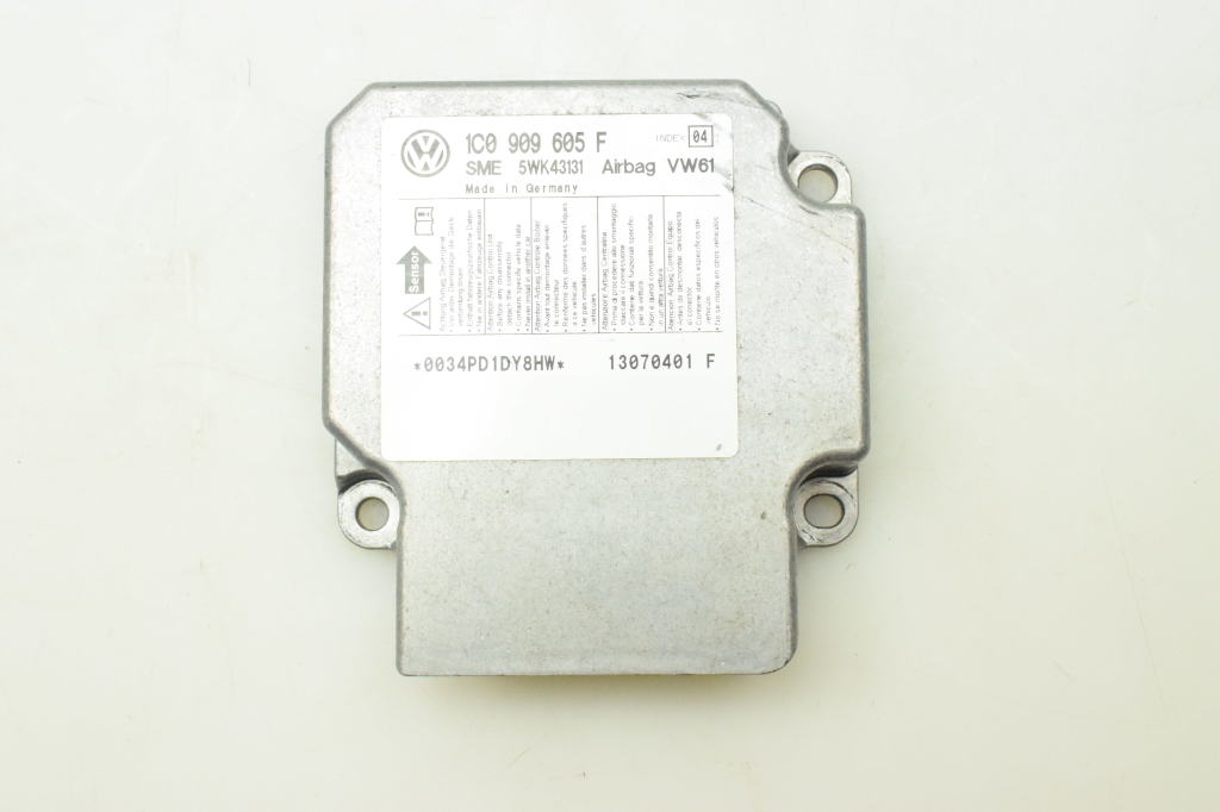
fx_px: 1575
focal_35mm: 46
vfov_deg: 28.9
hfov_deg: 42.3
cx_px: 610
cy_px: 406
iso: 6400
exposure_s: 1/640
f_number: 13
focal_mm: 31
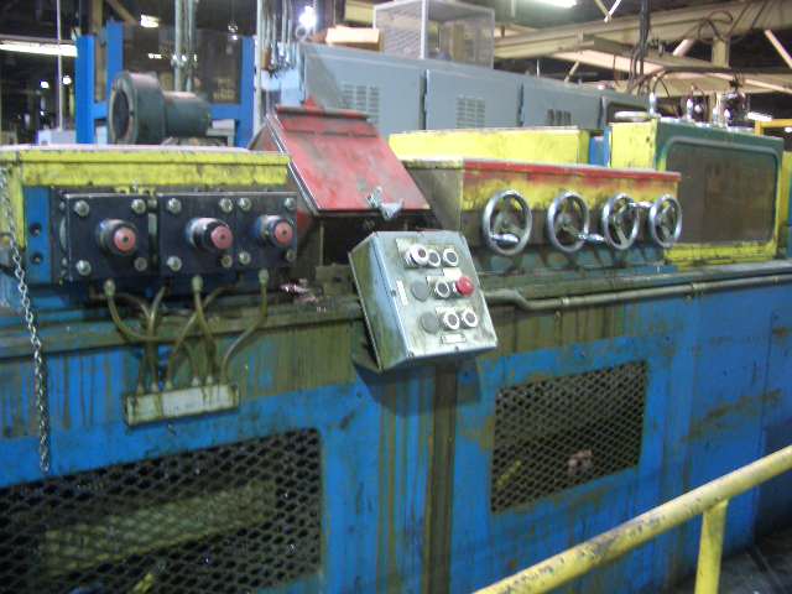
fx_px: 801
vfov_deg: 40.7
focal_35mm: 35
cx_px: 396
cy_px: 297
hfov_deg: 52.6
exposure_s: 1/8
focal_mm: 5.8
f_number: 2.6
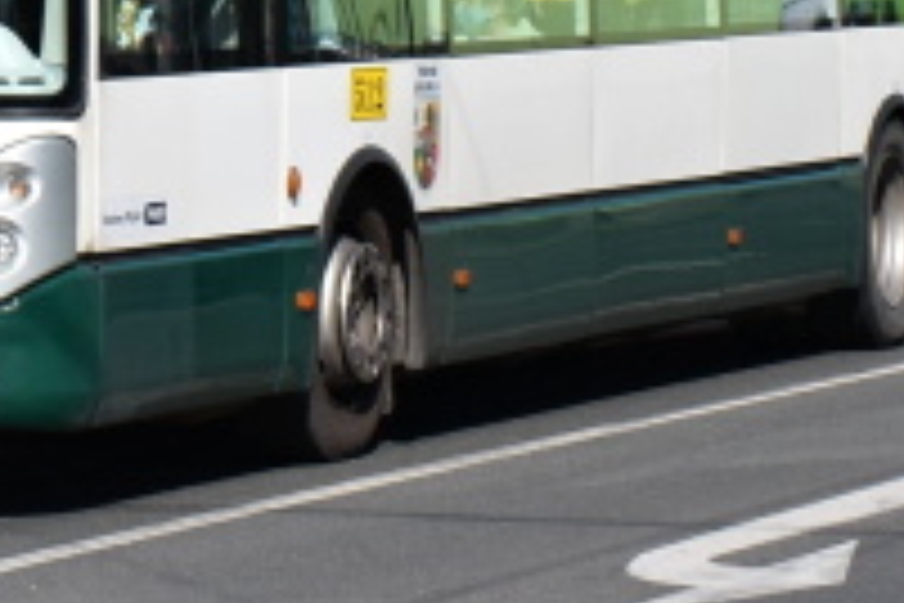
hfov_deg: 7.1
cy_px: -443
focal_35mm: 291
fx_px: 7307
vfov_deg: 4.7
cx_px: 189
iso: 200
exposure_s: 1/400
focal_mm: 38
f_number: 10
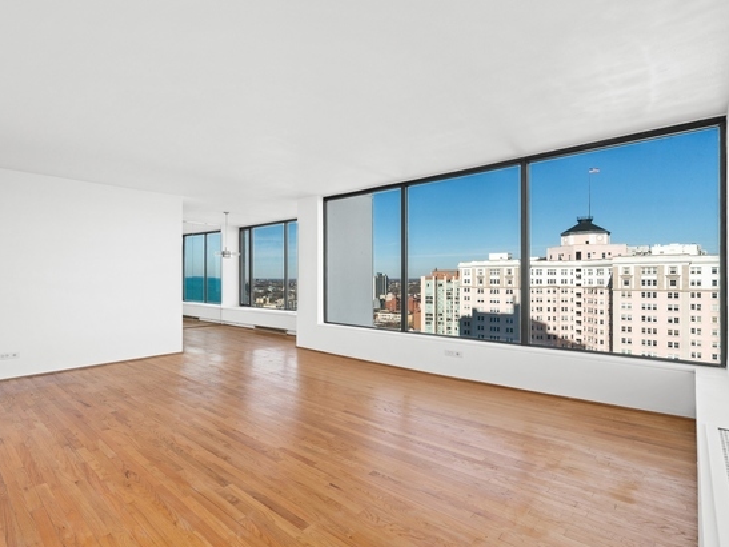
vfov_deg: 71.6
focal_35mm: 18
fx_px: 379
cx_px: 308
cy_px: 274
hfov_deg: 87.1
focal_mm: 16
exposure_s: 1/60
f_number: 7.1
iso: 320
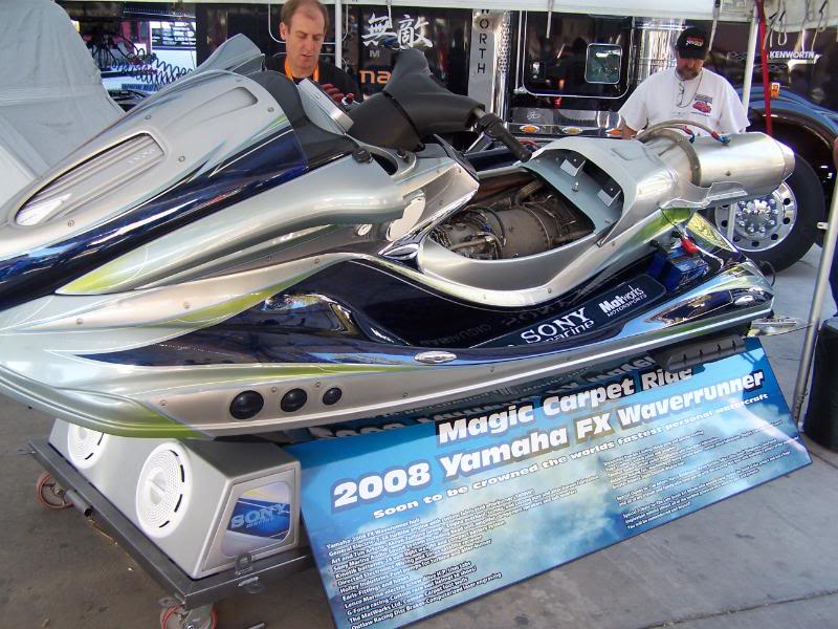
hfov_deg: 49.0
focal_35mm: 38
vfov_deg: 37.7
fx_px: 920
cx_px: 419
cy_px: 314
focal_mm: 6.3
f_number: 2.8
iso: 80
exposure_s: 1/45
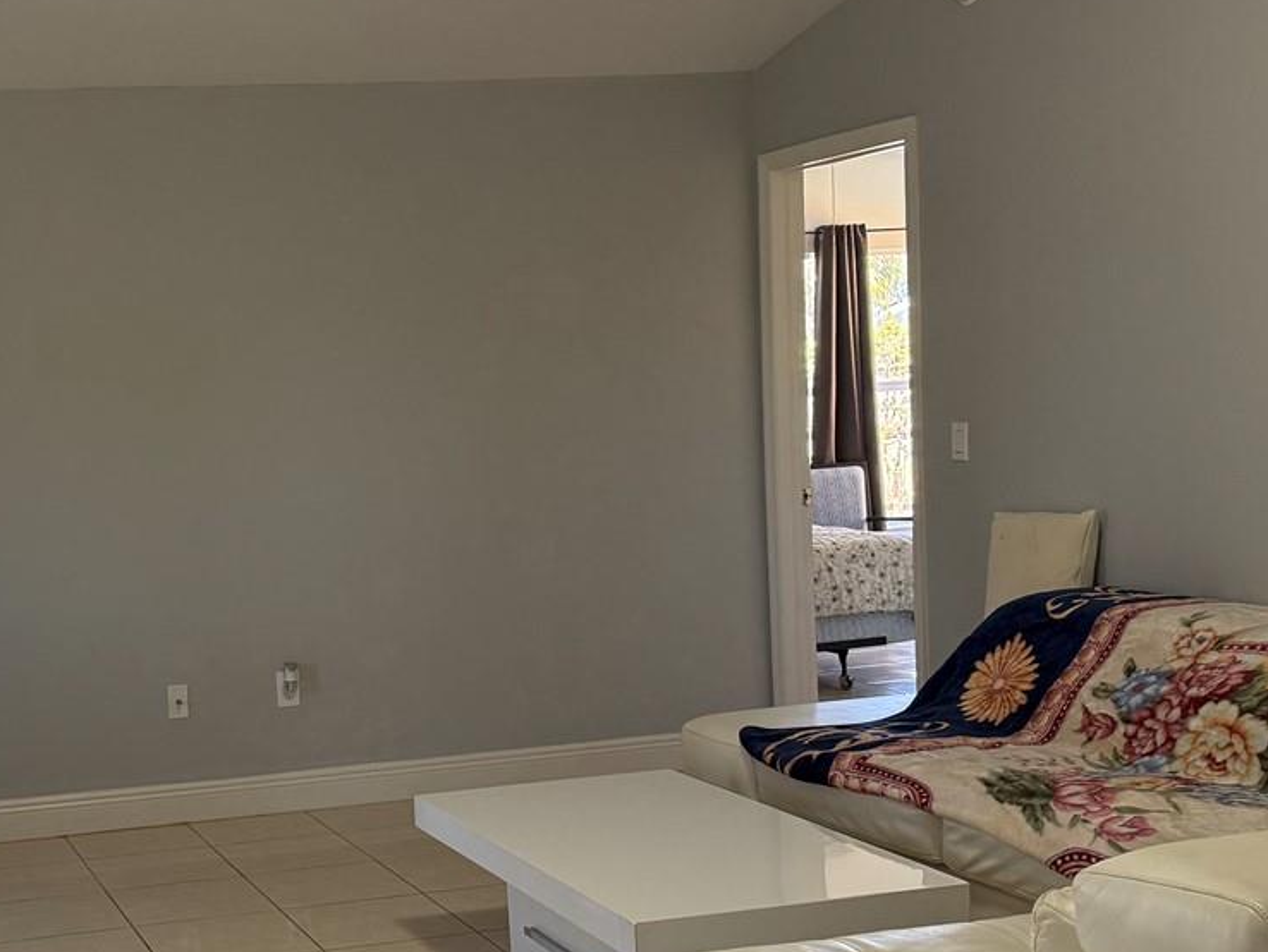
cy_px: 567
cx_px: 174
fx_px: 1905
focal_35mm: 52
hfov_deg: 35.1
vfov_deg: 28.0
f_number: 1.78
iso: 200
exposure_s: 1/125
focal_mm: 6.76
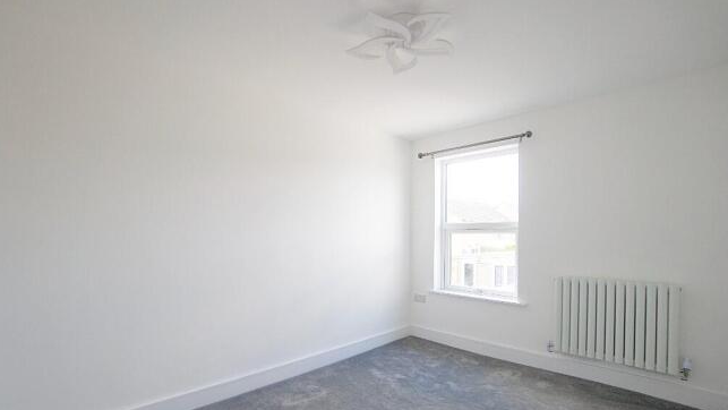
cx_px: 365
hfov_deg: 99.4
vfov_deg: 66.6
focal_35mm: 16
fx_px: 309
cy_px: 243
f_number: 4
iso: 320
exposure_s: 1/160
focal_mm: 10
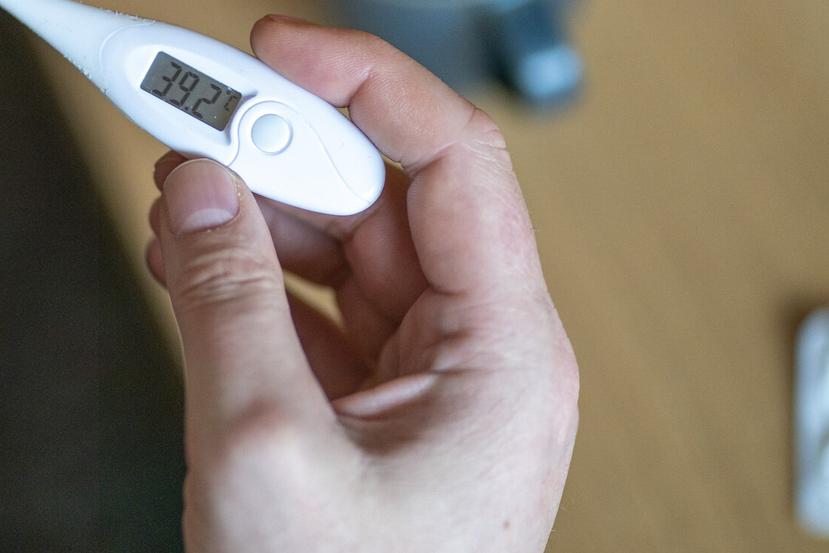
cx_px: 98
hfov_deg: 13.3
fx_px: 3523
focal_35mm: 153
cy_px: 163
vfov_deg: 9.0
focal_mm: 85
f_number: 1.8
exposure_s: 1/160
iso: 640
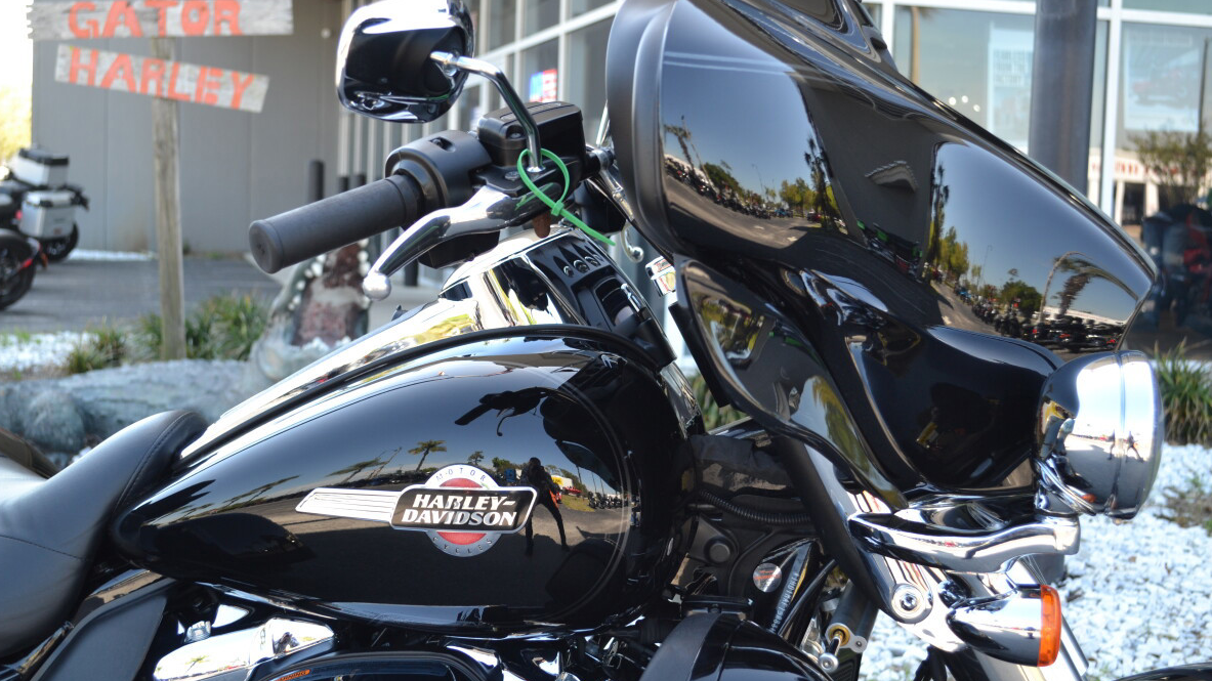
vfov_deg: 23.5
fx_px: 1639
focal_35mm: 51
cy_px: 308
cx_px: 602
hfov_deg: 40.6
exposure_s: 1/125
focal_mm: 32
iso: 280
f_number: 5.6
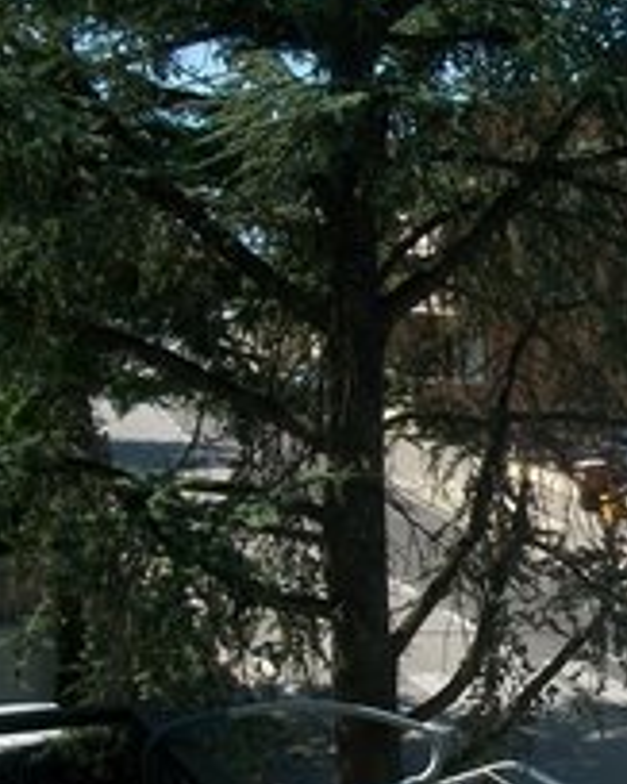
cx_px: 789
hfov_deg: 20.5
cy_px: 603
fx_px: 1602
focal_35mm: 69
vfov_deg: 27.1
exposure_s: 1/320
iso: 80
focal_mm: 5.7
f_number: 5.5
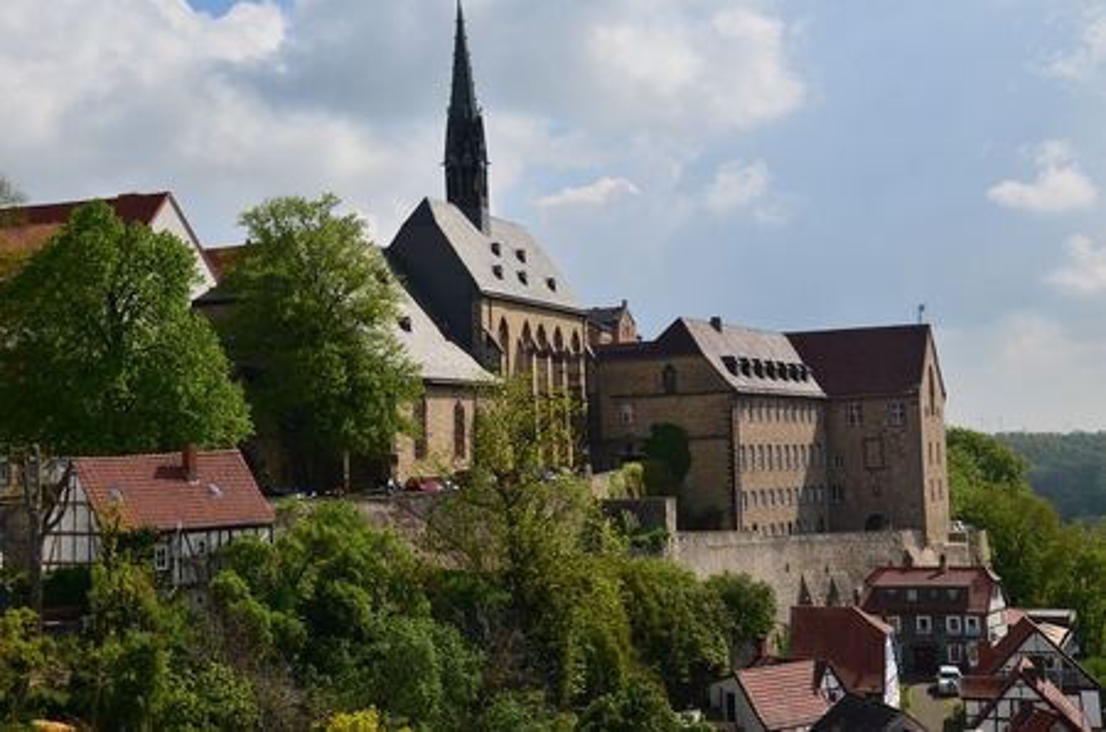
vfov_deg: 19.6
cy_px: 366
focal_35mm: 69
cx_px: 553
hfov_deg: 29.3
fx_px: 2115
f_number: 13
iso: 100
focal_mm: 46
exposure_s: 1/200
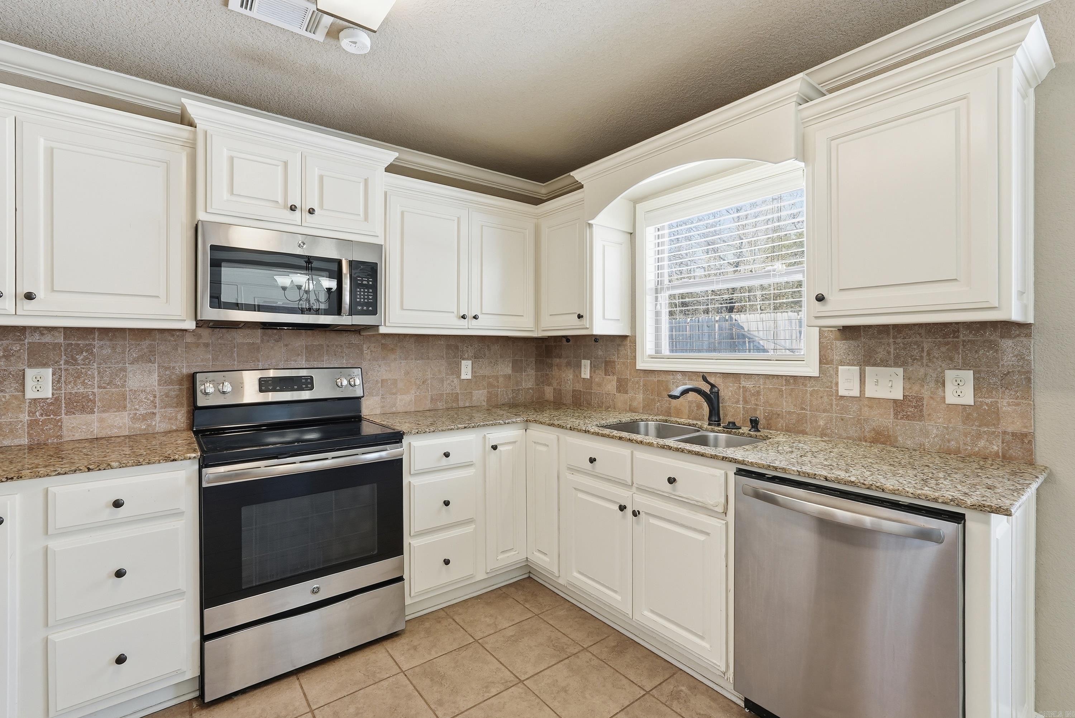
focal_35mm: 16
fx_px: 493
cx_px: 538
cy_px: 359
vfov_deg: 72.1
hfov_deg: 94.9
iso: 250
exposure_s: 1/50
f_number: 9
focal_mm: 16.5
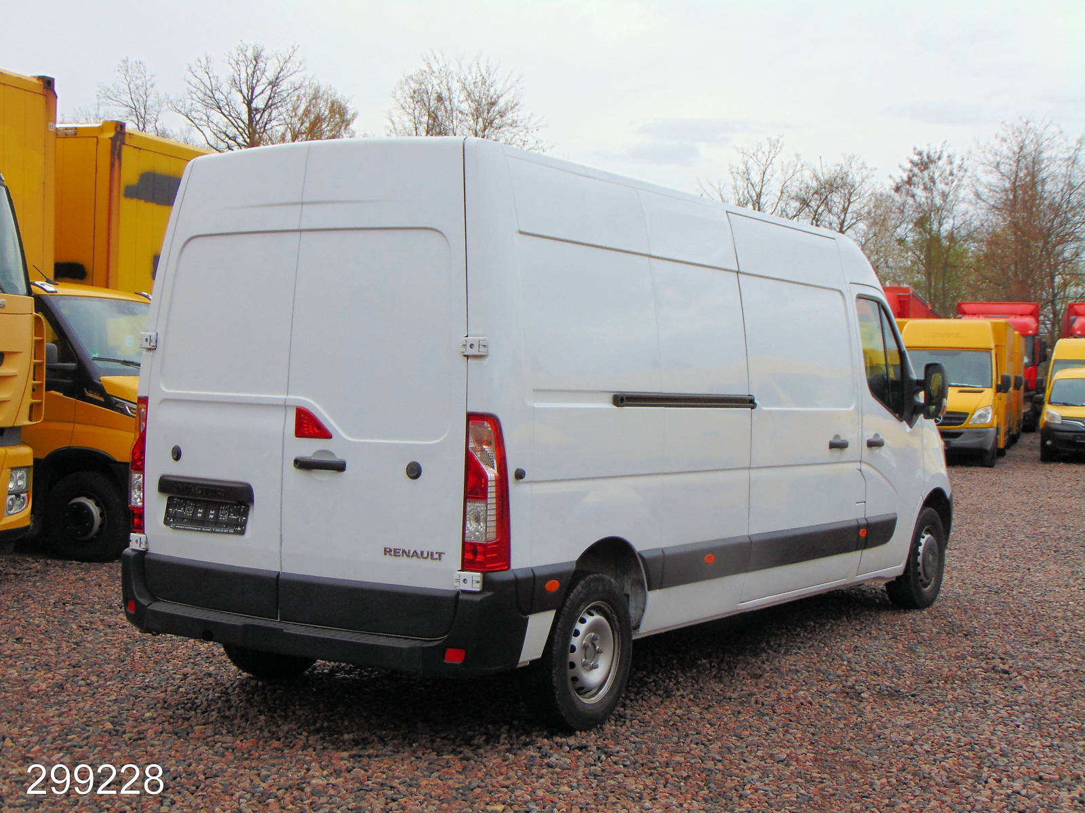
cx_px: 542
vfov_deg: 29.1
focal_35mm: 50
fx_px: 1567
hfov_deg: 38.2
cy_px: 406
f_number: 3.5
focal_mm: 9
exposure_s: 1/800
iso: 80
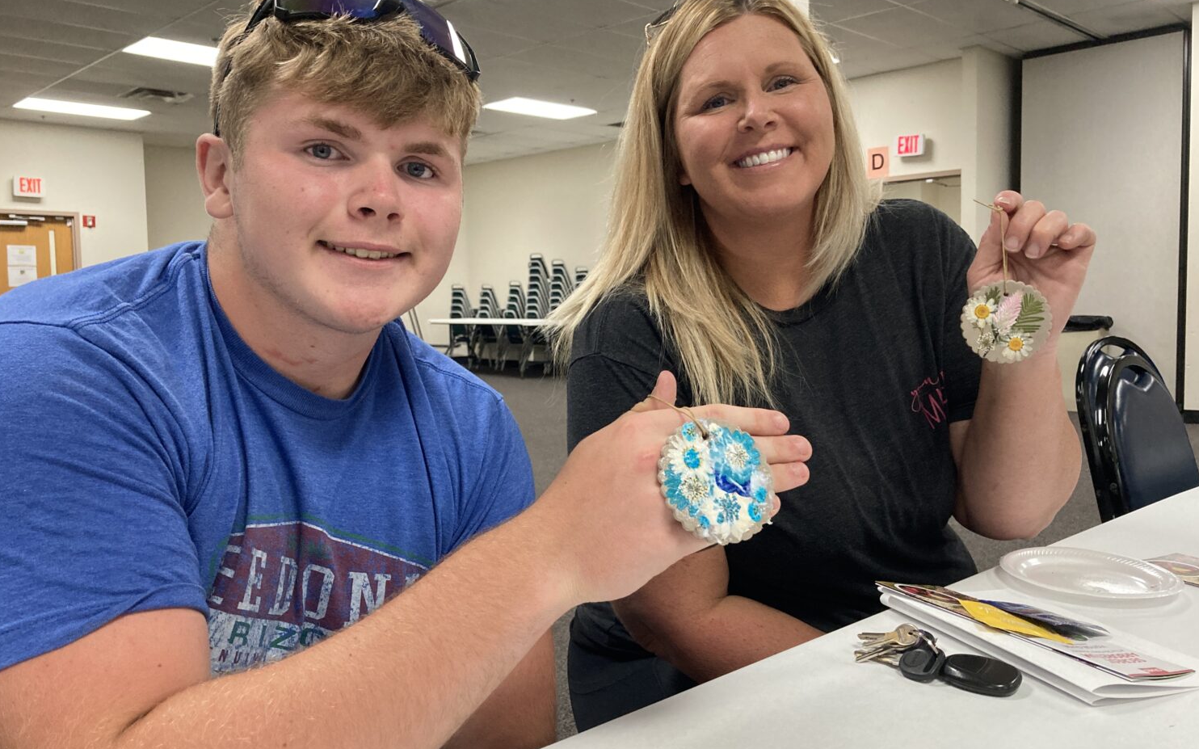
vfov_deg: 41.8
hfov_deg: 62.9
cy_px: 366
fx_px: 980
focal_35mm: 30
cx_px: 598
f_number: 1.8
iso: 250
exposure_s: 1/60
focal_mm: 3.99
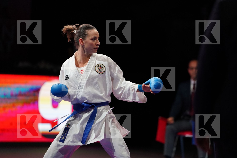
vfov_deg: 6.9
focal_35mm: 200
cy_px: 79
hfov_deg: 10.3
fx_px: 1317
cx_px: 118
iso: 3200
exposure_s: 1/1000
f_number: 2.8
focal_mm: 200
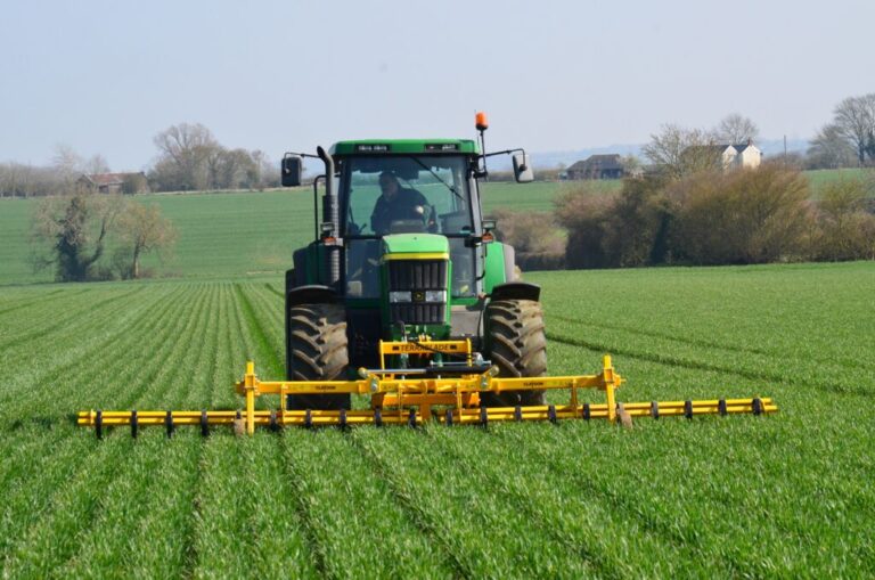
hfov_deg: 14.4
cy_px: 290
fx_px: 3457
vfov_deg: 9.6
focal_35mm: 142
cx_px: 438
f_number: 13
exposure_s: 1/640
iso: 800
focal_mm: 95
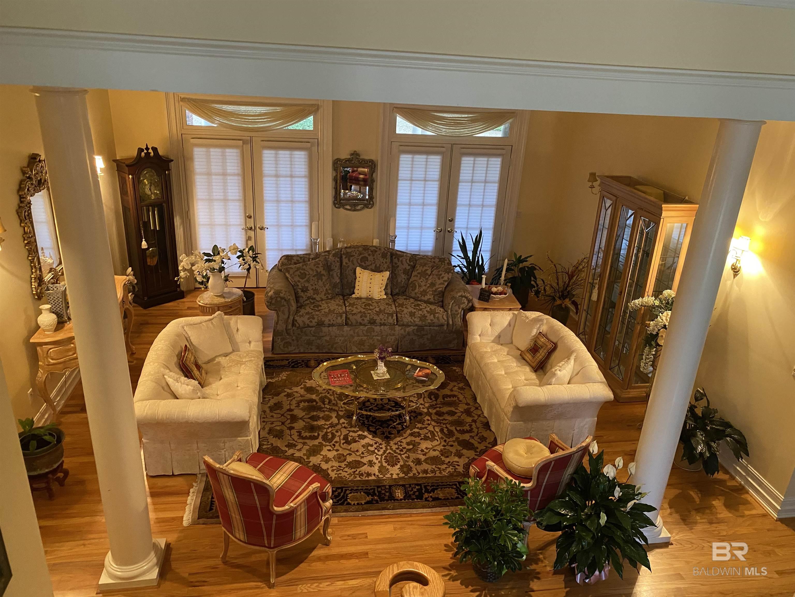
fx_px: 597
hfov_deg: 67.3
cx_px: 398
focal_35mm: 26
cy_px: 298
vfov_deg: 53.1
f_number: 1.8
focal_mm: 4.25
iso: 400
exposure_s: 1/40
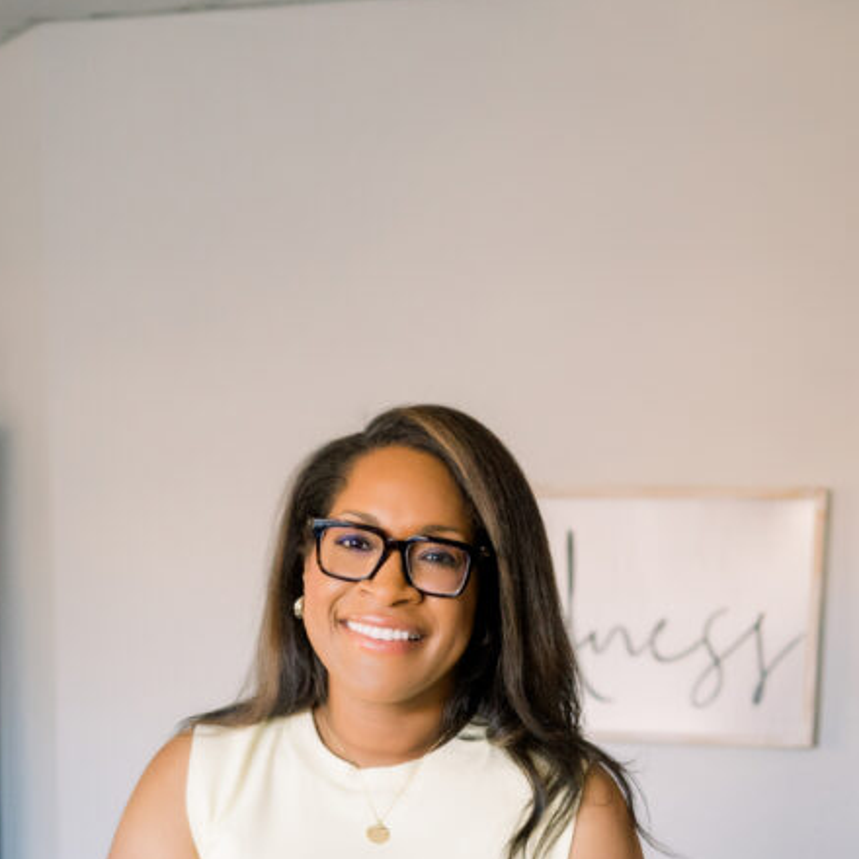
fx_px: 2049
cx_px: 376
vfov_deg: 22.4
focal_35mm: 73
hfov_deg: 23.7
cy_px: 939
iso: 4000
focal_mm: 35
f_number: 2.5
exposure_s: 1/500
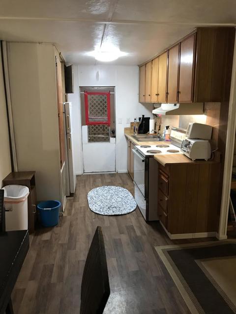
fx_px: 255
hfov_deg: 49.7
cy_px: 157
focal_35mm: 28
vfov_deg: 63.4
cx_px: 118
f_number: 1.8
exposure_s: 1/15
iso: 64
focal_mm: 3.99
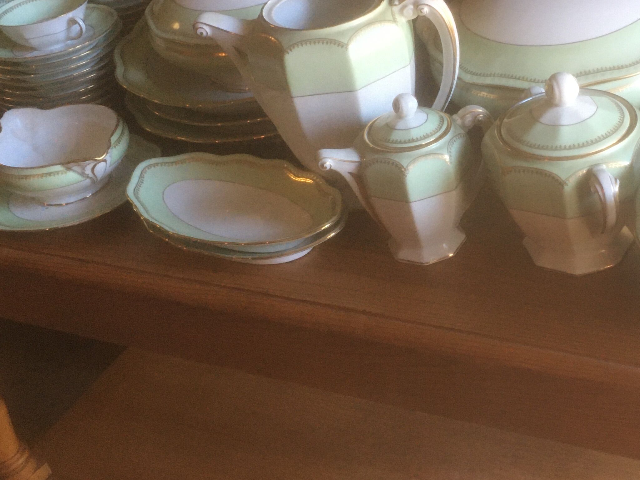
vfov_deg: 25.6
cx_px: 445
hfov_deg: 33.4
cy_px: 186
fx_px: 1054
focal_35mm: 57
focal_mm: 4.15
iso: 160
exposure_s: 1/33
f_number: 2.2
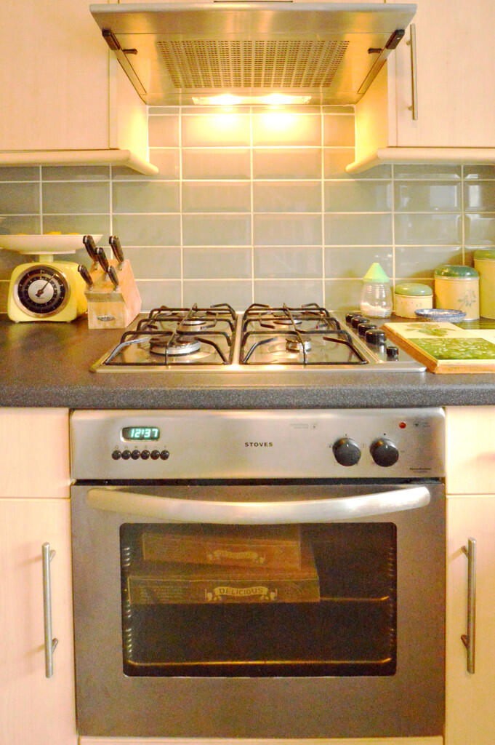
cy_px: 372
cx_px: 248
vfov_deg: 95.0
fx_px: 341
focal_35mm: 16
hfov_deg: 72.0
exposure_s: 1/15
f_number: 11
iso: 5600
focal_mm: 11
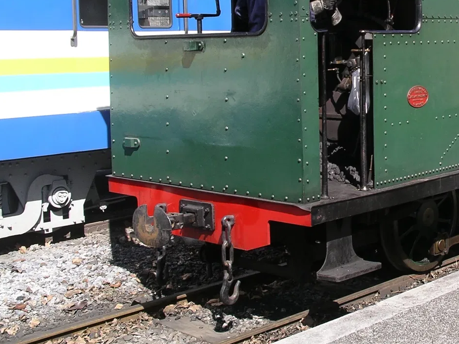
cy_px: 68
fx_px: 835
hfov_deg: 29.9
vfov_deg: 23.0
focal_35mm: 63
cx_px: 373
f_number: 4.3
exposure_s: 1/300
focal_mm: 7.8
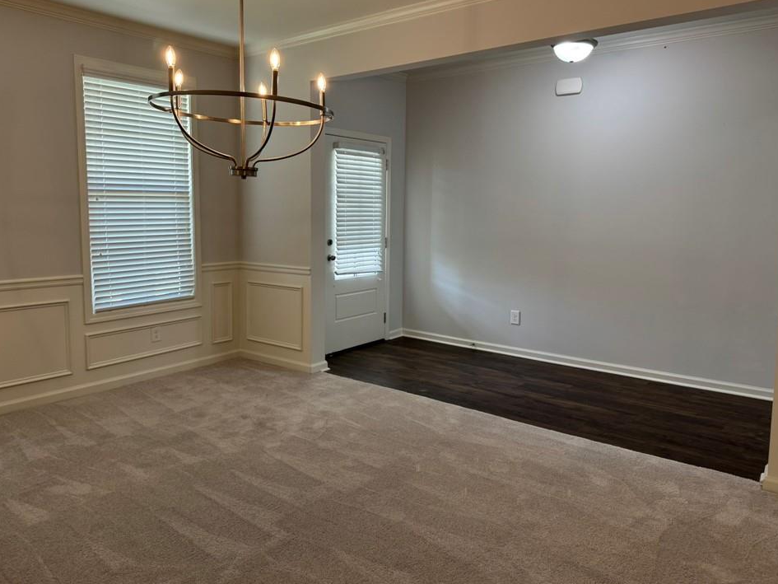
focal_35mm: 26
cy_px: 274
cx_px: 366
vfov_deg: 53.0
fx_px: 584
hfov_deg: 67.2
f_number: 1.78
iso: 160
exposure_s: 1/120
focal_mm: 6.76
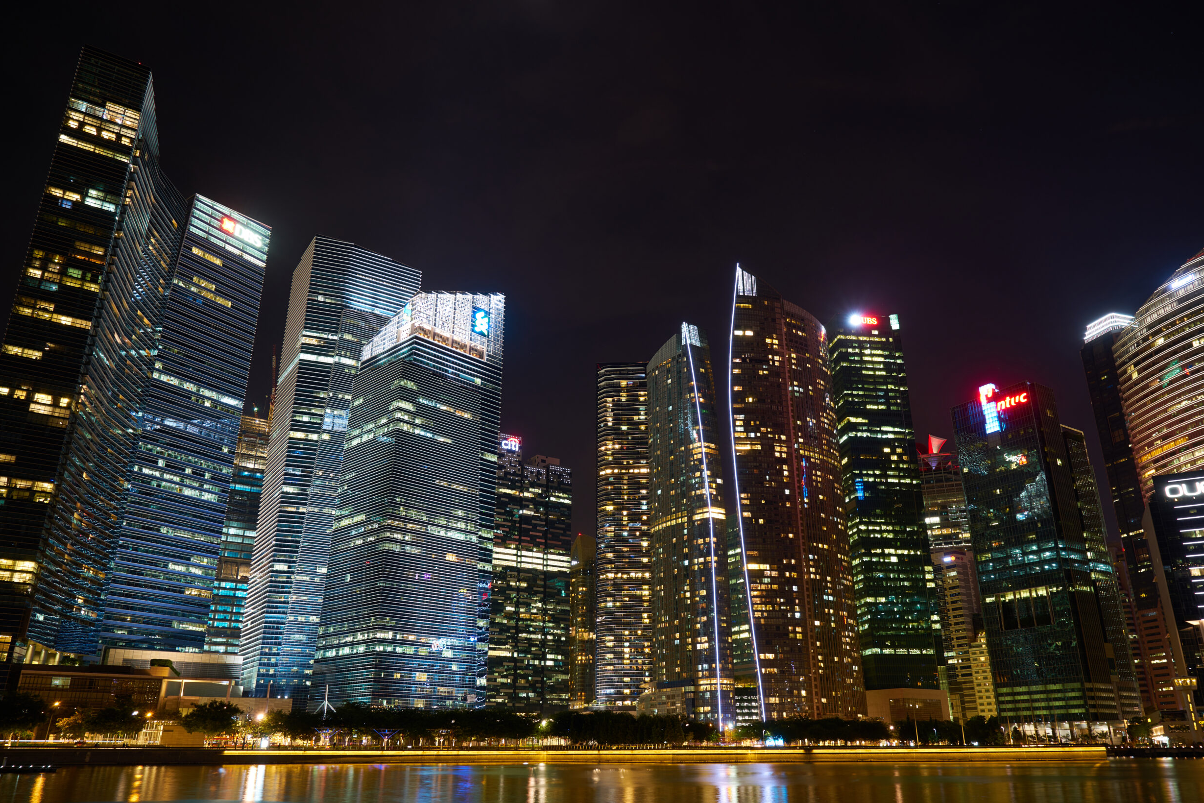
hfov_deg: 71.5
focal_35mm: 25
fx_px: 836
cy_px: 415
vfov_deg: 51.3
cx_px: 606
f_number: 6.3
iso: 100
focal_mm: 24
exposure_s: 10
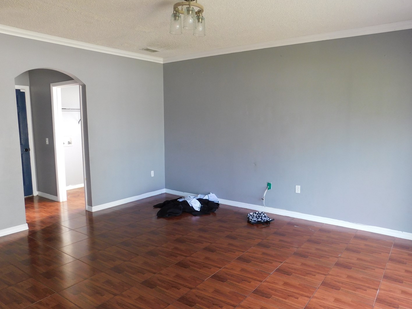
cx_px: 224
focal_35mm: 26
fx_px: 310
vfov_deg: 53.1
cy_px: 159
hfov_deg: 67.2
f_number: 3
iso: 140
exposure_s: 1/30
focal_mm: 4
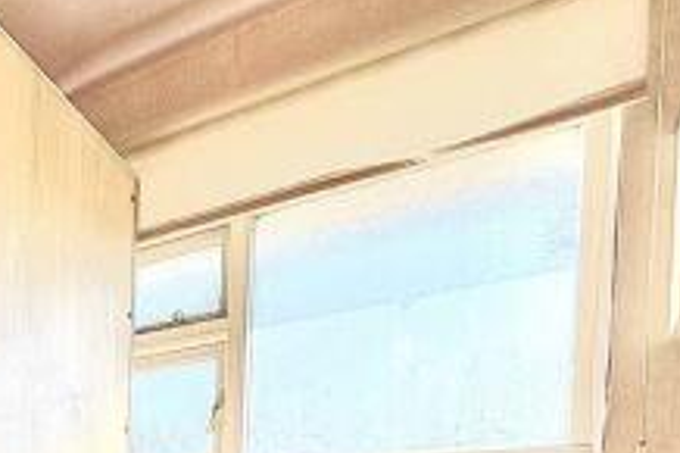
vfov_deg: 27.4
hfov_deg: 43.3
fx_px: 736
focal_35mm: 39
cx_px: 17
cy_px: 617
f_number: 2.2
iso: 64
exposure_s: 1/485
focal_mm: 2.22
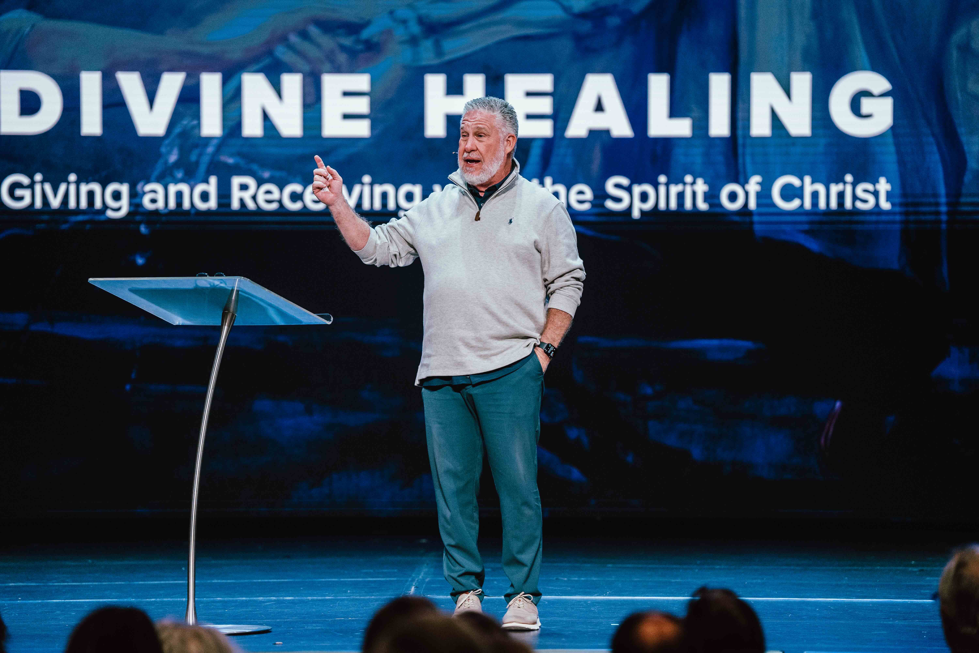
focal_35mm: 150
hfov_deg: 13.7
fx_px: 4079
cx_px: 490
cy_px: 326
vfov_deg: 9.1
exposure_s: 1/400
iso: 3200
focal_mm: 150
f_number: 2.8
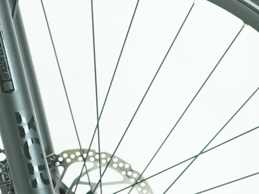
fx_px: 1070
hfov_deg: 13.6
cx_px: -1
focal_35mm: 143
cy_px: 38
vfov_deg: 10.3
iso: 2500
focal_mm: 52
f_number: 5.6
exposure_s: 1/200
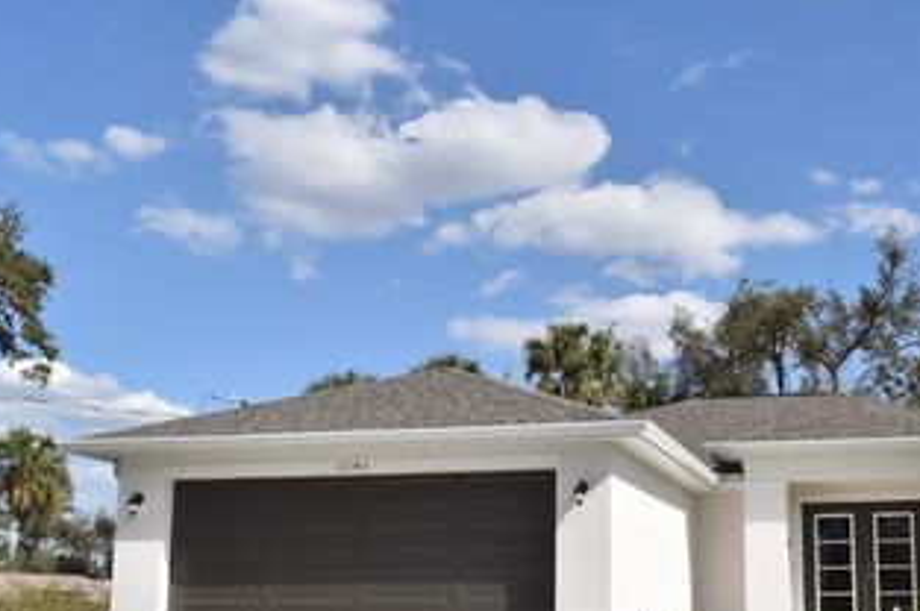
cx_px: 688
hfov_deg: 40.0
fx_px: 1225
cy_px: 369
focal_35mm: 48
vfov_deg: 27.9
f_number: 25
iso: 400
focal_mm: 20
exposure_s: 1/200
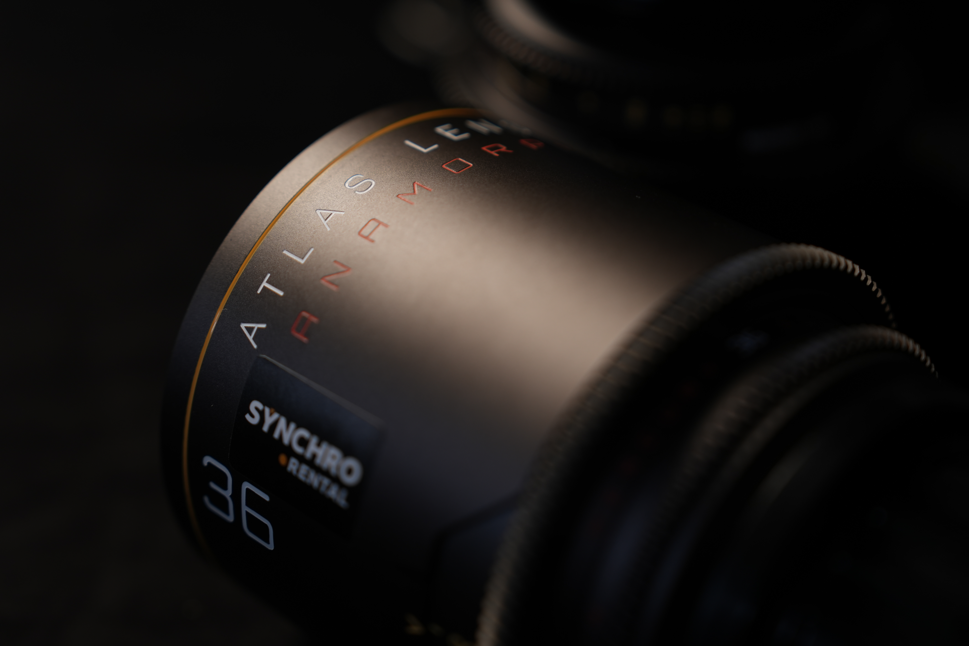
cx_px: 484
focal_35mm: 70
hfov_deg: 28.8
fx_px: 1884
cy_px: 323
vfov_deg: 19.5
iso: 200
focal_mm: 70
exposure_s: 1/80
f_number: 2.8
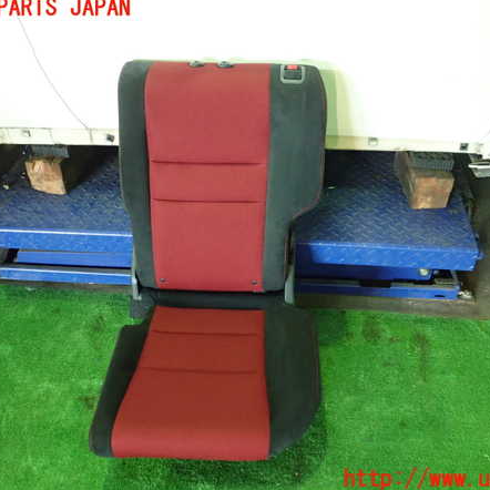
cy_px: 244
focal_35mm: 36
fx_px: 577
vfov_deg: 46.0
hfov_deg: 46.0
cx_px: 262
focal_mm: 5.5
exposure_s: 1/50
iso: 800
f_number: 2.3
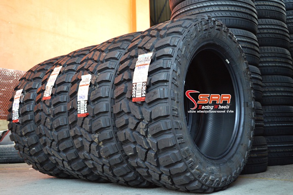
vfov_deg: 34.1
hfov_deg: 49.6
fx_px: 317
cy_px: 98
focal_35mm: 39
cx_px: 146
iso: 800
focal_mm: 26
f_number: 4.2
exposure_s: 1/80
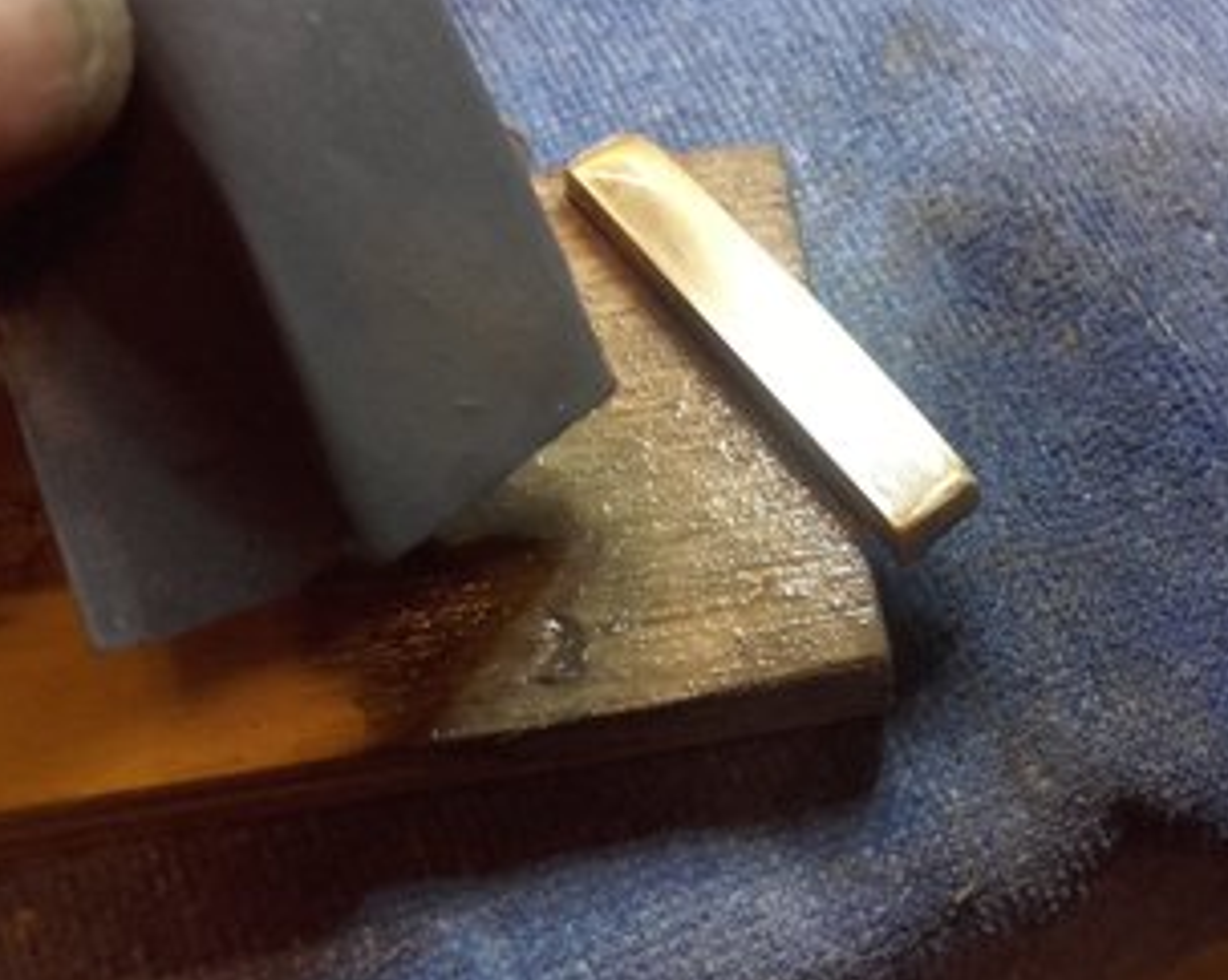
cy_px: 397
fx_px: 1453
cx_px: 721
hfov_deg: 45.6
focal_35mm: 40
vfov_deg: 37.2
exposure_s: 1/33
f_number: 2.2
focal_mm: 3.31
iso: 100
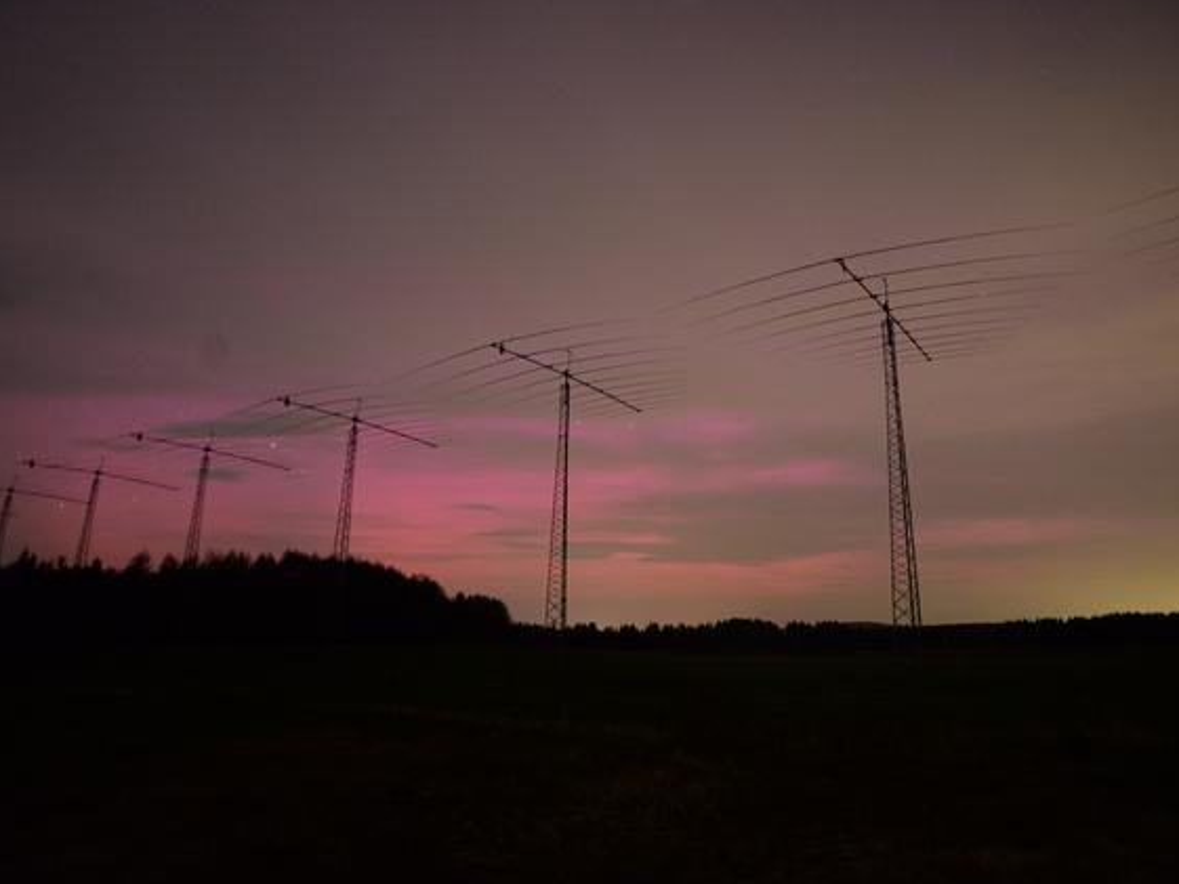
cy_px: 404
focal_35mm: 24
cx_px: 683
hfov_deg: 71.1
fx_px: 818
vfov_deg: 56.8
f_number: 2.8
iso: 3200
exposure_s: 20
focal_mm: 20
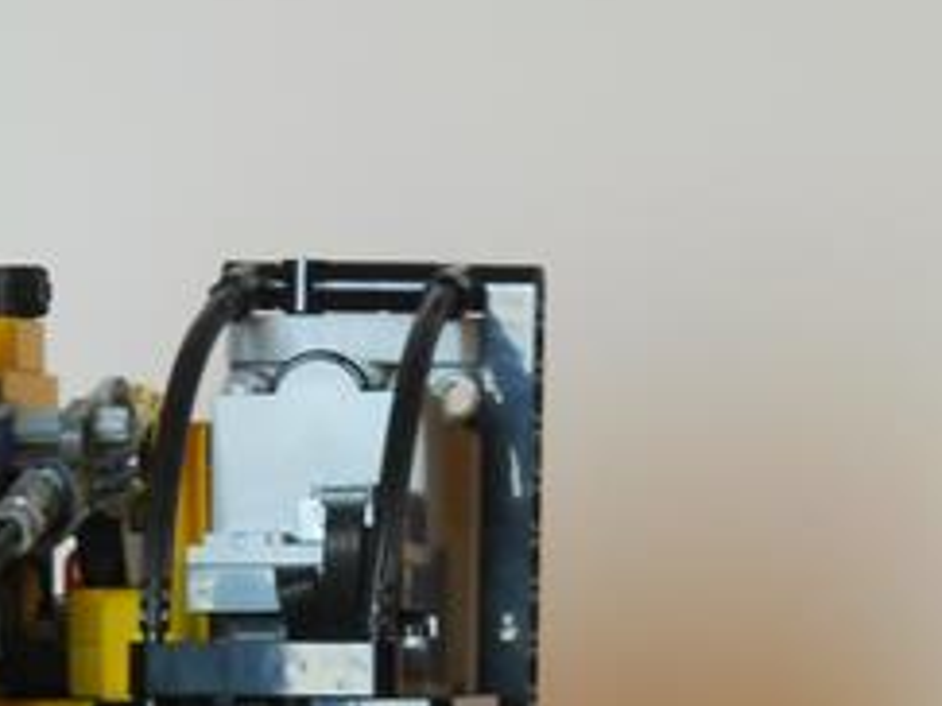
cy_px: 1133
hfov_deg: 6.6
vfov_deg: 5.0
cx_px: -221
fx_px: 8051
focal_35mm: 296
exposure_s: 1/30
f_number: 4.8
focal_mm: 14.9
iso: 200
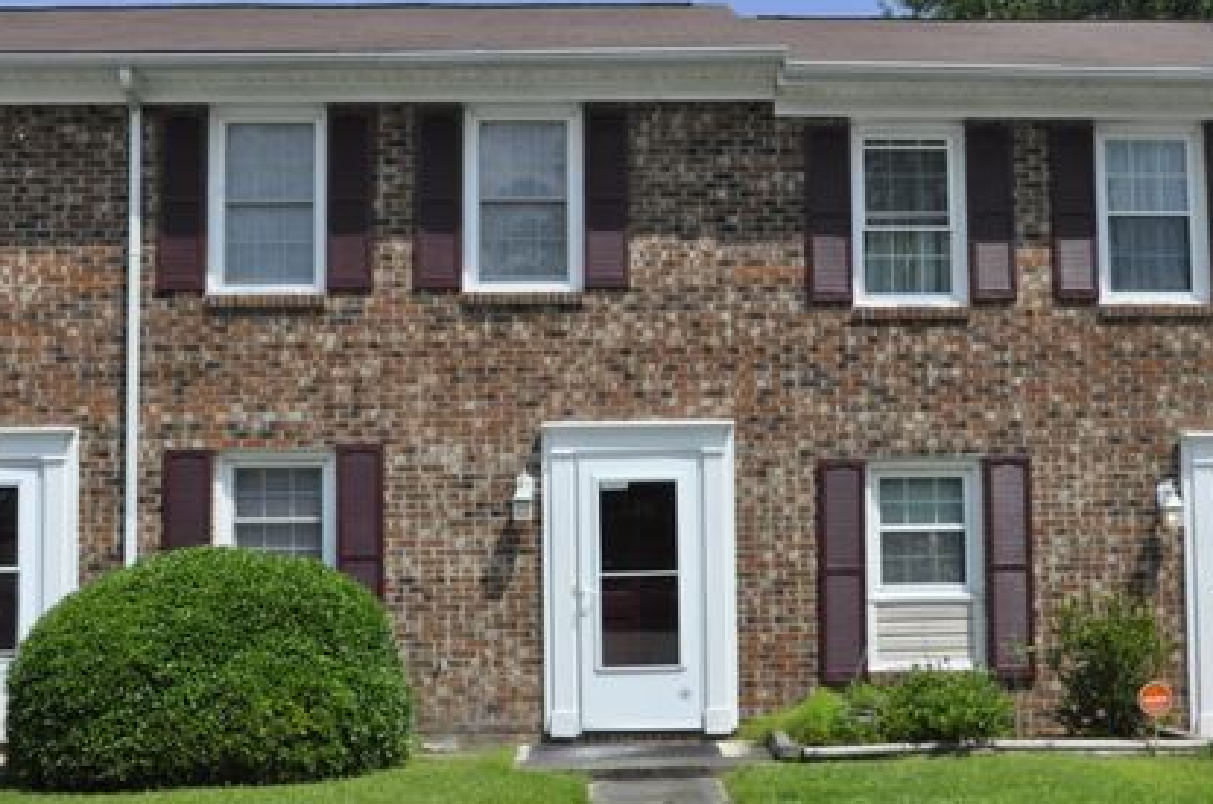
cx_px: 669
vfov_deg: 28.5
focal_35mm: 47
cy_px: 424
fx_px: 1581
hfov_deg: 41.9
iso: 2000
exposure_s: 1/1250
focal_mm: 26
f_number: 18
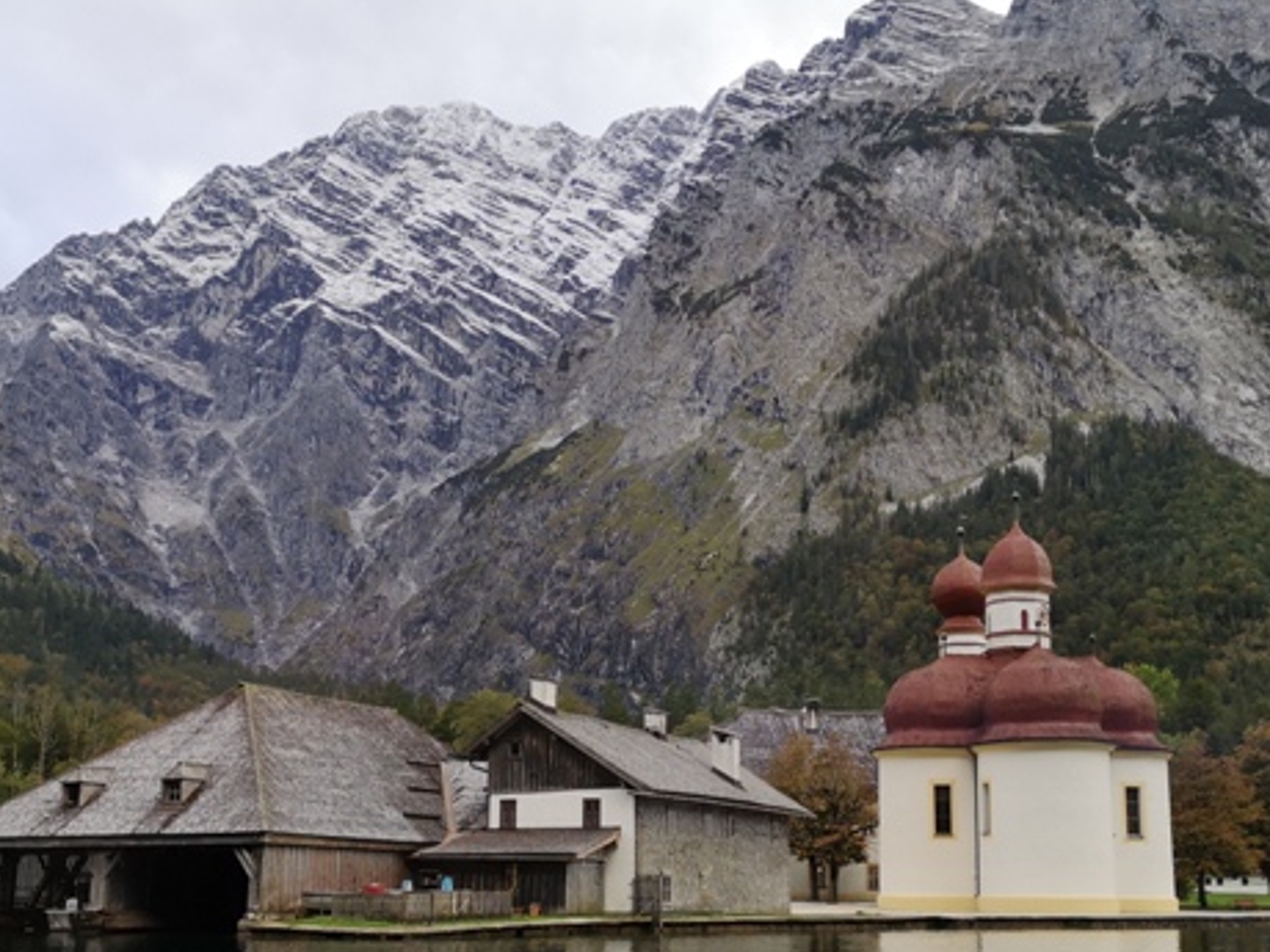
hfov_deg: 40.4
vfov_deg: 30.7
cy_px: 624
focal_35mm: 47
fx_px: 1724
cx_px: 657
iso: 250
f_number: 1.8
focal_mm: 3.95
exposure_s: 1/900
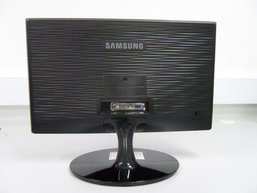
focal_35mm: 28
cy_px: 96
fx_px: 208
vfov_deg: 49.7
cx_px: 128
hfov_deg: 63.4
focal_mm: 5
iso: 400
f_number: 3.4
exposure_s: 1/30
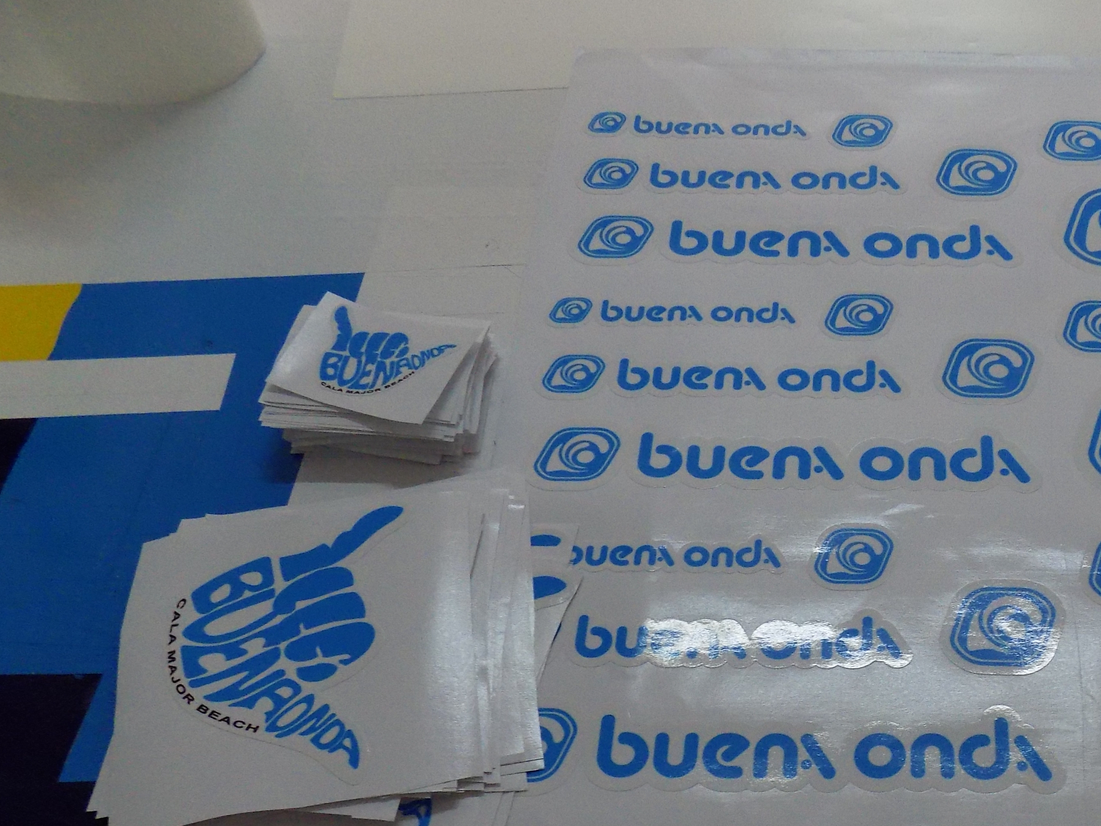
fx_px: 1272
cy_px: 693
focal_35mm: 40
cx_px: 919
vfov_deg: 34.5
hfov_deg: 44.0
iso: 280
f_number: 3.1
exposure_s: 1/30
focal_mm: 4
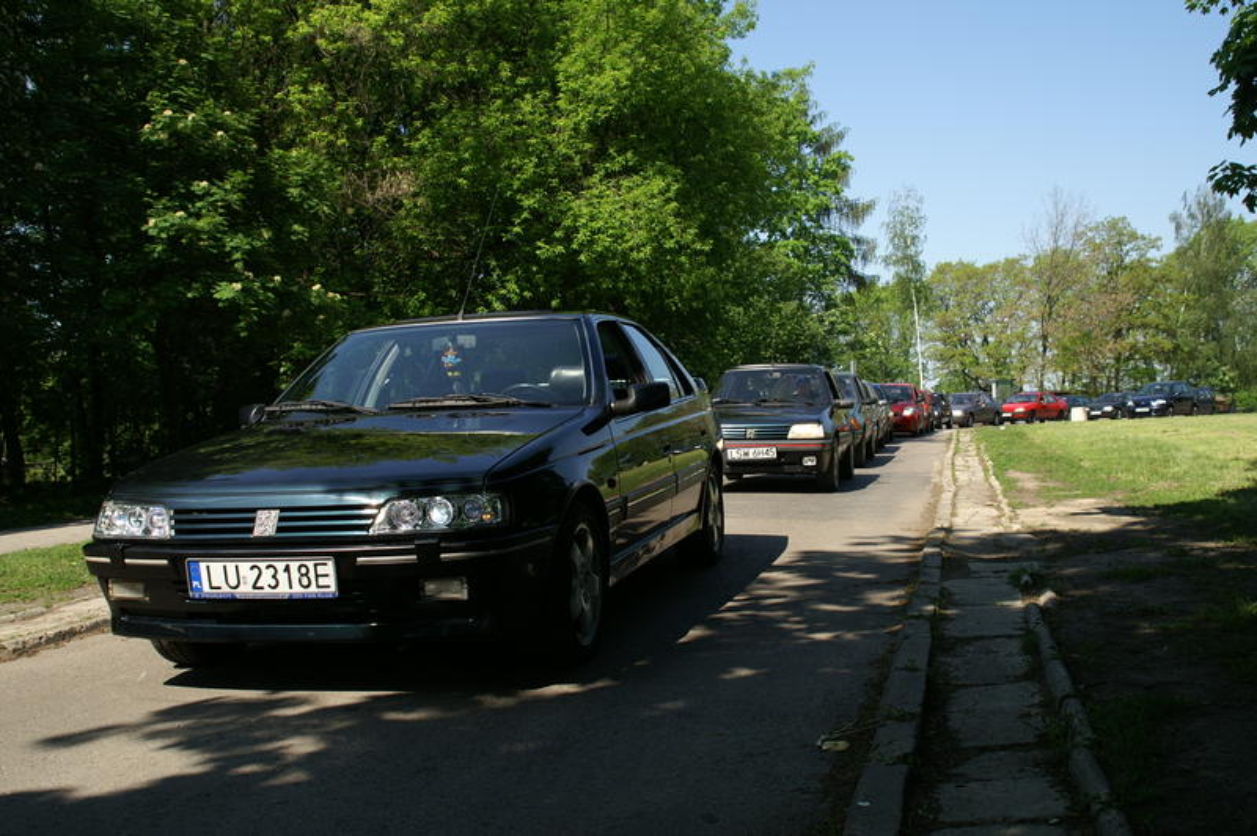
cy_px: 418
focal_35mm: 36
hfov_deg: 53.2
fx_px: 1256
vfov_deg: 36.8
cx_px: 628
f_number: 7.1
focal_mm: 24
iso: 100
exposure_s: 1/250
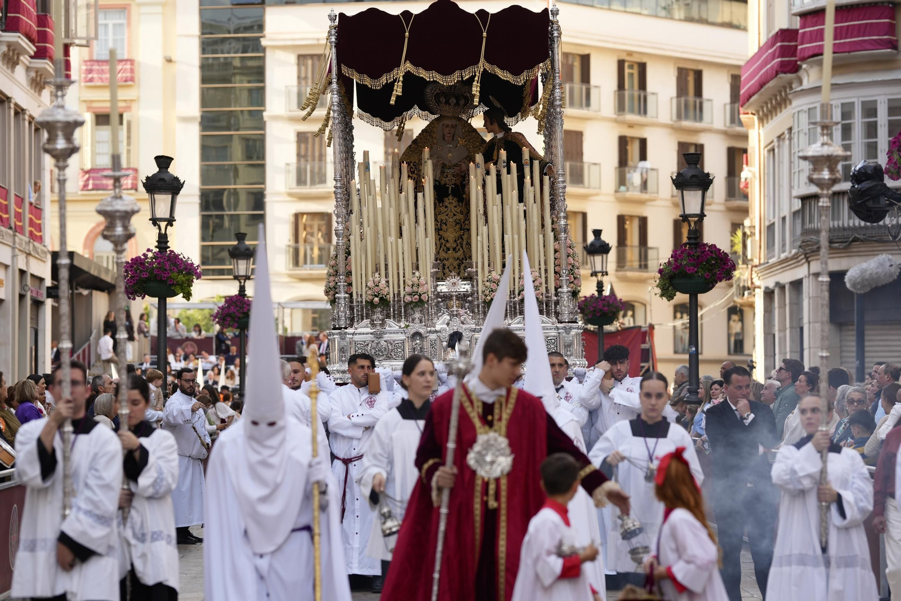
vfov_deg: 13.0
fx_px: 2628
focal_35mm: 105
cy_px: 300
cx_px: 450
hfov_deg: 19.5
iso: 100
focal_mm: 105
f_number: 2.8
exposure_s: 1/250
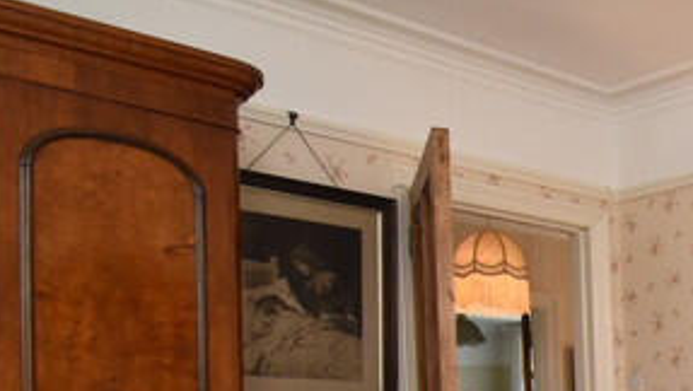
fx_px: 1030
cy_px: 431
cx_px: 908
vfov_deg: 20.5
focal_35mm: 56
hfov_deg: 29.6
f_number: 9
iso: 1600
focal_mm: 10
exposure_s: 1/60
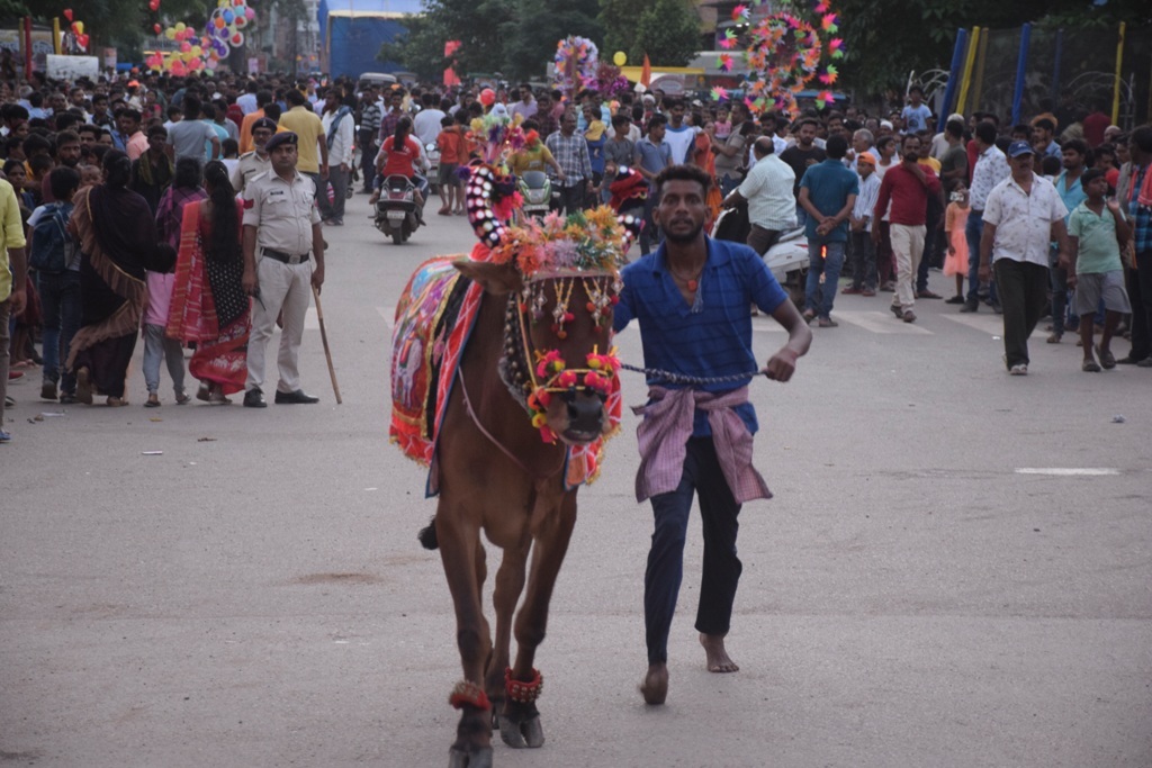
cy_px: 384
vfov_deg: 10.2
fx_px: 4320
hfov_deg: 15.2
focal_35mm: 135
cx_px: 576
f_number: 6.3
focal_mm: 90
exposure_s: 1/125
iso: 1250
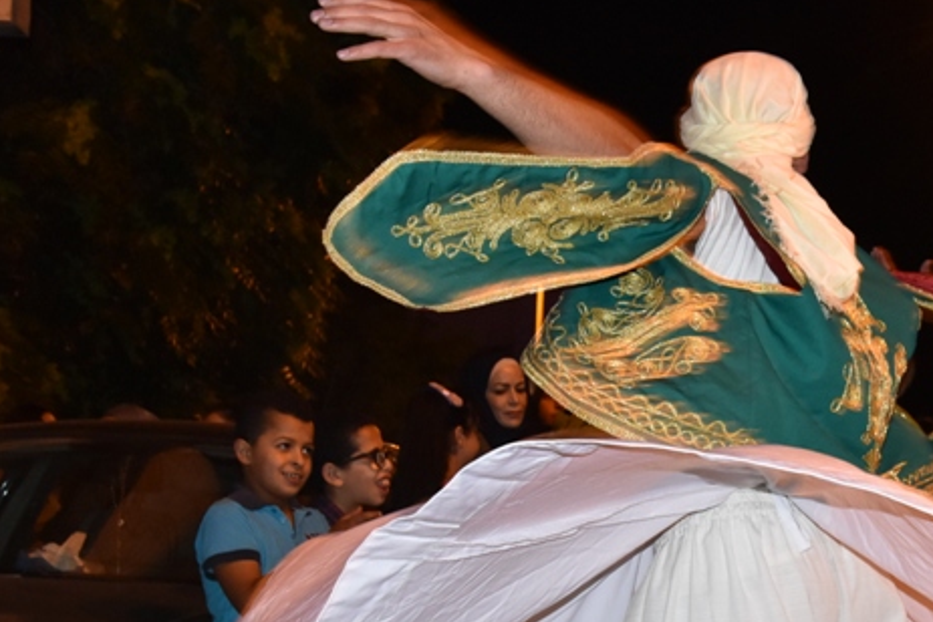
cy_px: 545
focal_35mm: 84
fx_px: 2178
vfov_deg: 16.1
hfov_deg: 23.8
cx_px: 770
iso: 3200
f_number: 7.1
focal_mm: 38
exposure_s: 1/60
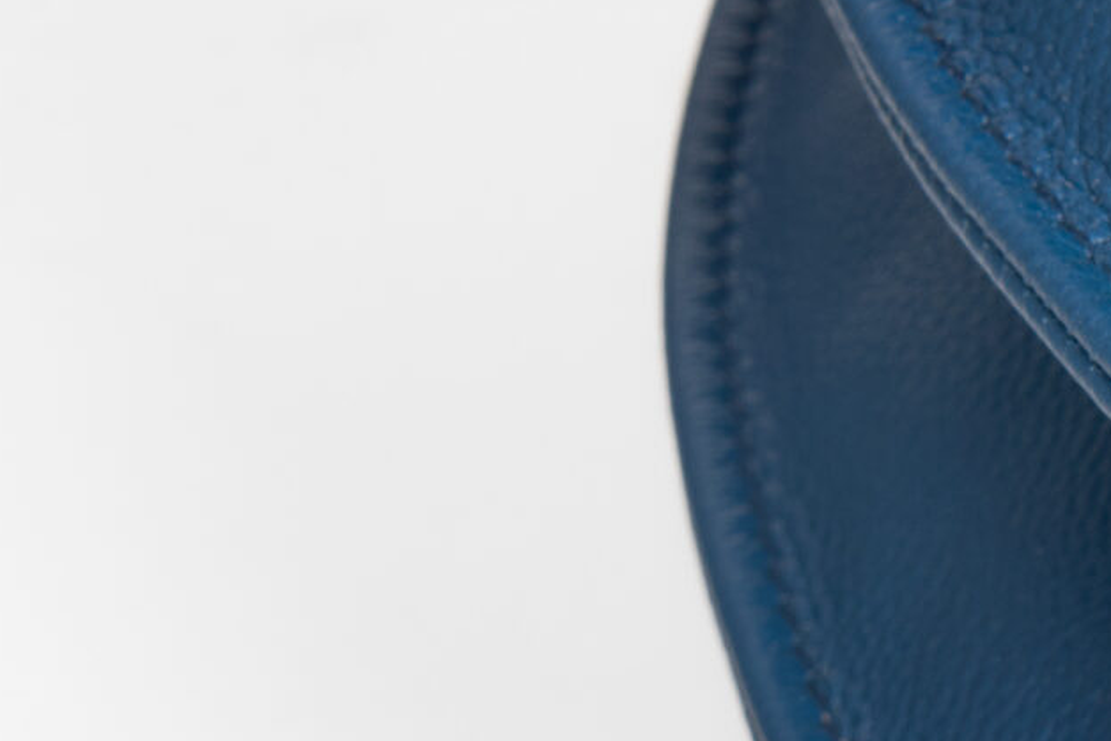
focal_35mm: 196
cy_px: 515
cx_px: 1915
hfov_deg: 10.0
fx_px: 6048
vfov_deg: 7.0
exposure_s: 1/80
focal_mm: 48
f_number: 14
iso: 100
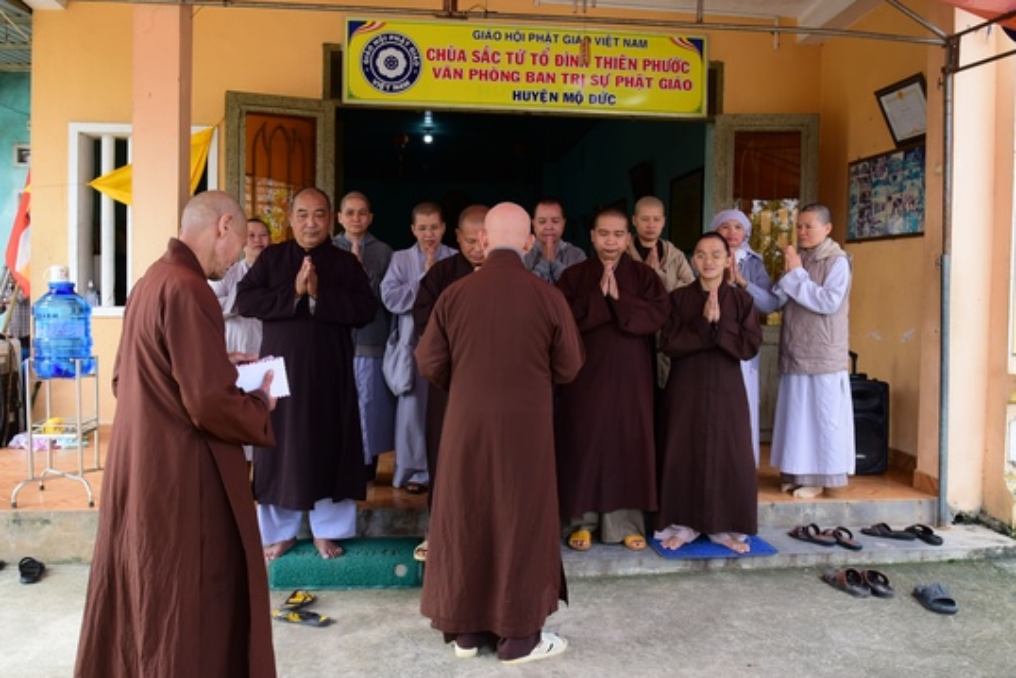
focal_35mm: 29
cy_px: 331
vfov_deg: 45.0
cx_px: 508
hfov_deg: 63.6
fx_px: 819
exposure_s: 1/125
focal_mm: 24
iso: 500
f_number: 6.3
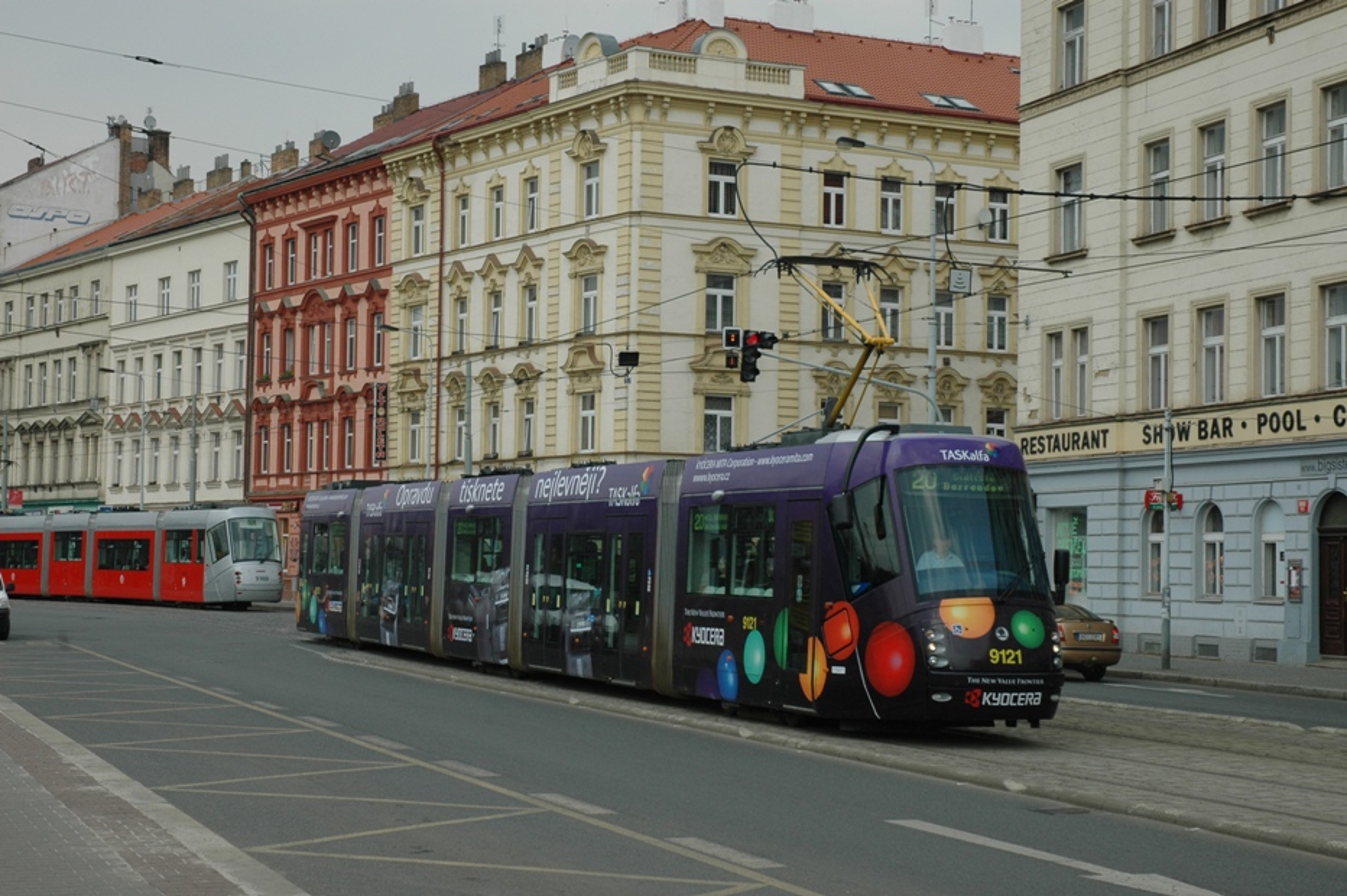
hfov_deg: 33.4
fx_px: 2243
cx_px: 674
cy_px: 448
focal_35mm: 60
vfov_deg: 22.6
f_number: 10
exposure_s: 1/400
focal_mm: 40
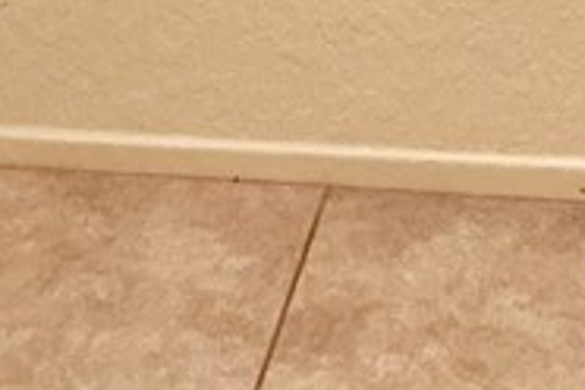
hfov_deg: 12.3
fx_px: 2697
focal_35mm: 166
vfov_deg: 7.6
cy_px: -635
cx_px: 440
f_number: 1.8
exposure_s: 1/60
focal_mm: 3
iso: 125
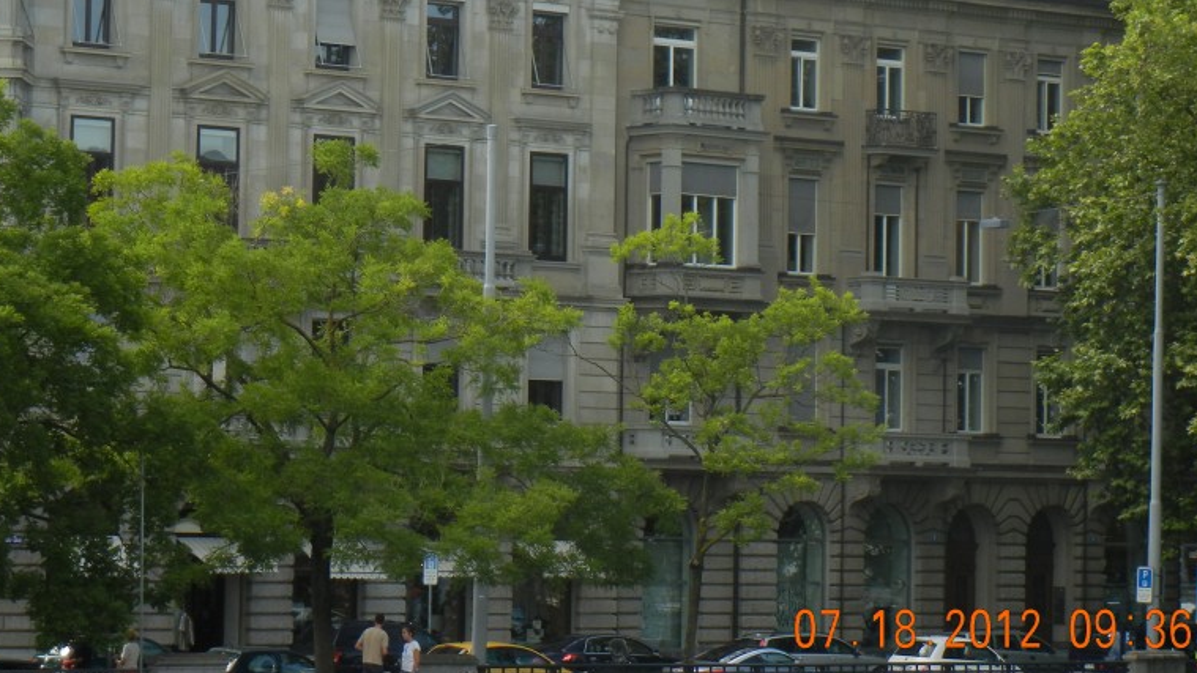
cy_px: 150
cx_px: 483
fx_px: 4761
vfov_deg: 8.1
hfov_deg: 14.3
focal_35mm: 150
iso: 160
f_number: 4.5
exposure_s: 1/429
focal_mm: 18.3
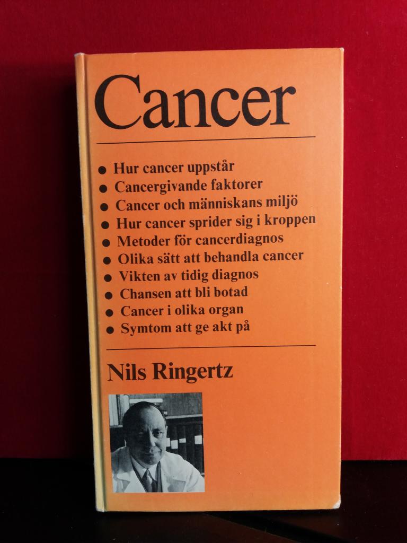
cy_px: 272
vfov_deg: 63.4
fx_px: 439
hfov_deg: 49.7
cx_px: 204
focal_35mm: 28
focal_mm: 3.7
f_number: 1.9
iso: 100
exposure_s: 1/50
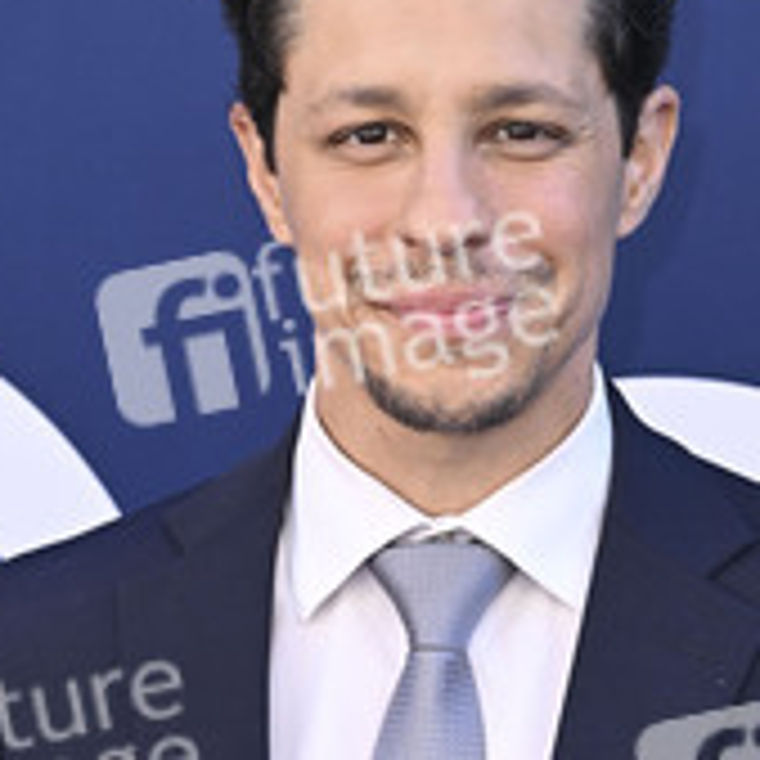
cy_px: 544
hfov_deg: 10.9
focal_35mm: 161
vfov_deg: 10.8
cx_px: 459
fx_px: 3999
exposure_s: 1/200
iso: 320
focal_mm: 80
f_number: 5.6
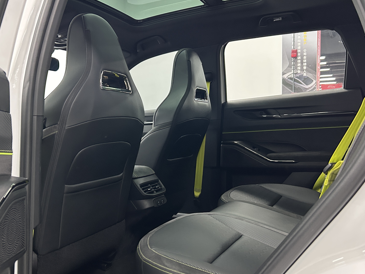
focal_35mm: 35
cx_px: 166
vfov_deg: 40.7
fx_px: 369
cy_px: 149
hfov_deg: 52.6
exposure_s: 1/50
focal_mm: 5.7
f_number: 1.5
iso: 320
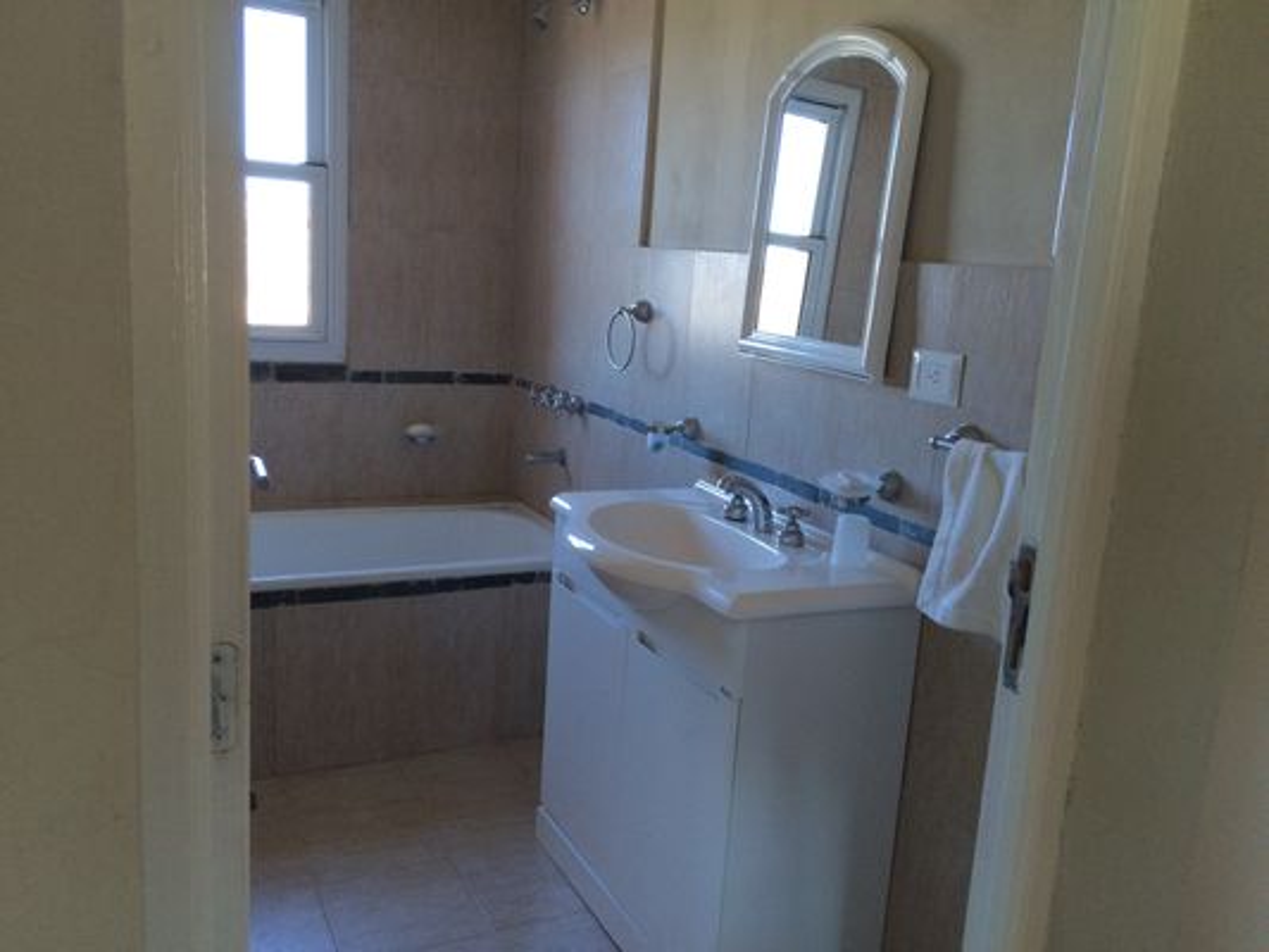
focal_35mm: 29
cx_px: 634
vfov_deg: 48.2
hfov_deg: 61.6
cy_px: 476
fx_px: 1063
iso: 80
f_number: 2.2
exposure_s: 1/33
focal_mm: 4.15
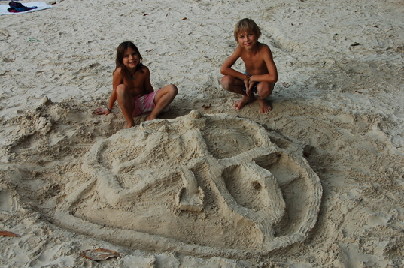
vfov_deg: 31.1
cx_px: 203
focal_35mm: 43
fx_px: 482
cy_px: 133
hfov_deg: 45.5
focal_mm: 28
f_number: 5.6
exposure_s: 1/400
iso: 200
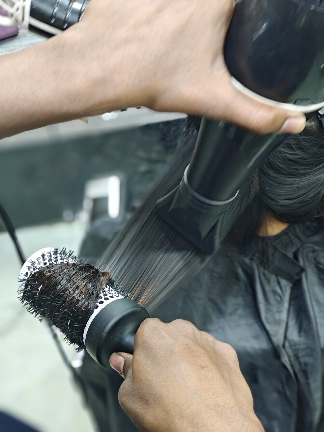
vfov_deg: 40.4
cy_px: 216
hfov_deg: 30.9
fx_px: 587
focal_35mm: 47
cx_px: 162
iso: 800
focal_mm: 7.1
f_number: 4.5
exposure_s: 1/50
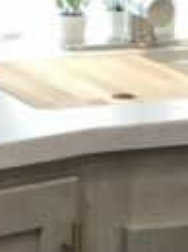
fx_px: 1337
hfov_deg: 7.5
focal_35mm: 184
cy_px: -15
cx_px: 438
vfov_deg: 10.7
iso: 32
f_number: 1.8
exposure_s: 1/24
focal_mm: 4
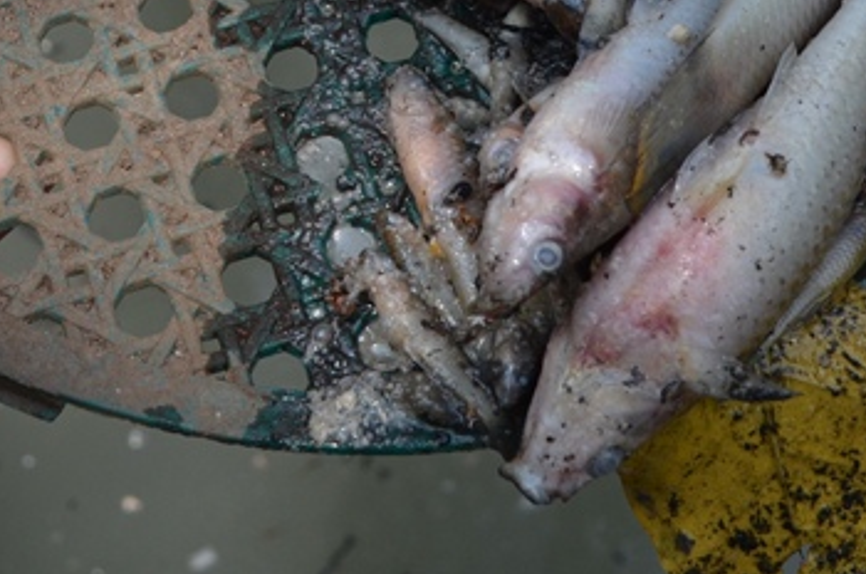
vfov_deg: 10.8
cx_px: 426
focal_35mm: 123
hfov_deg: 16.7
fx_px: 2953
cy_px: -210
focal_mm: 28
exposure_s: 1/250
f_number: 8
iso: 180
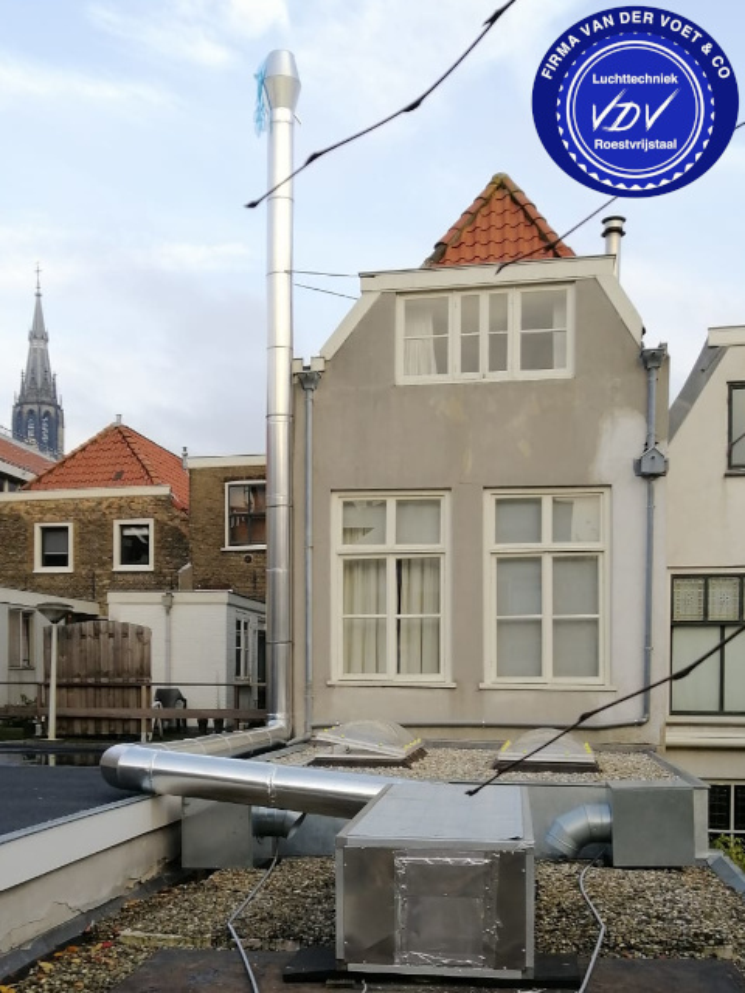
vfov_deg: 61.7
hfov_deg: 48.2
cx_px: 372
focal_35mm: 29
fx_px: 832
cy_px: 496
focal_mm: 4.15
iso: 50
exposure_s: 1/100
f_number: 2.2
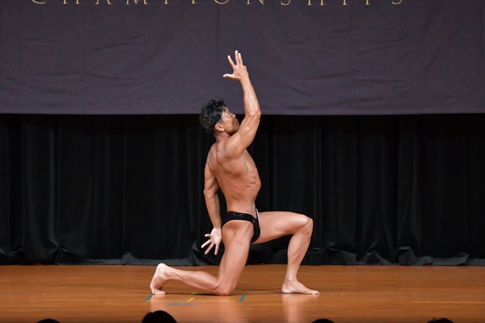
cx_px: 242
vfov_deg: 5.1
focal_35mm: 270
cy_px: 162
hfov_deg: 7.6
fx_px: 3636
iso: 5000
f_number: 5.6
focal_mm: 180
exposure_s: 1/400
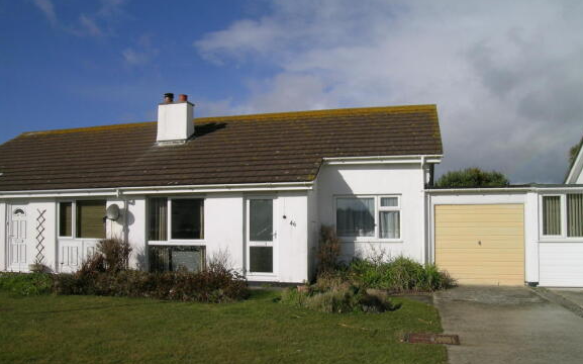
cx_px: 293
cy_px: 209
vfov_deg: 41.7
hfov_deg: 62.9
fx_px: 476
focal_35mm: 30
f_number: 7.9
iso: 50
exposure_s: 1/426
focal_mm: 5.8
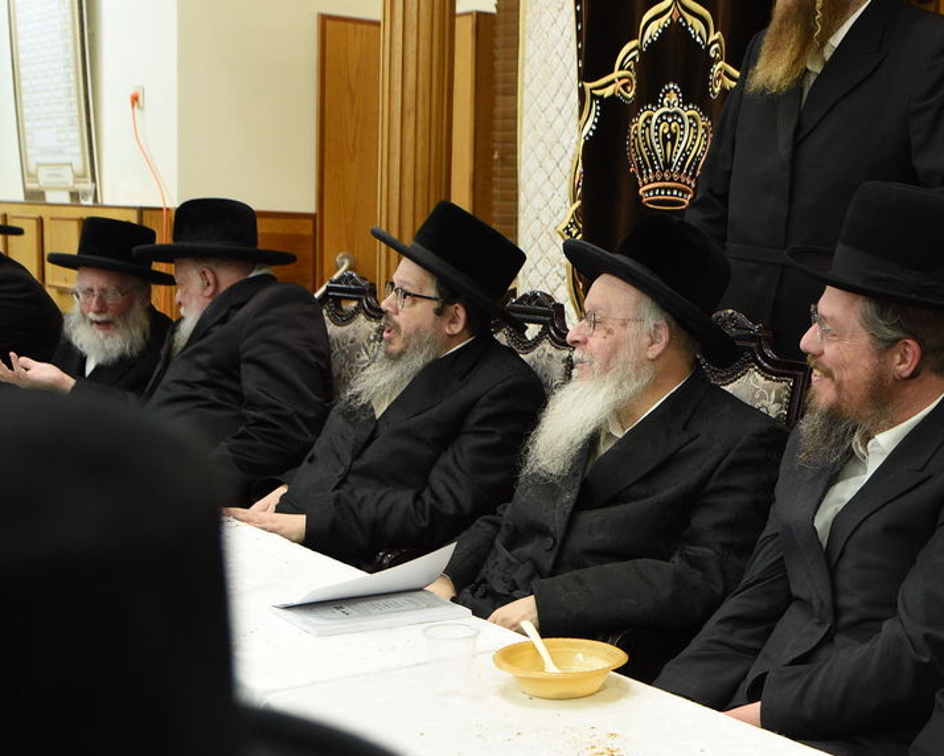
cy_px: 405
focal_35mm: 57
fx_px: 1593
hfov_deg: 31.9
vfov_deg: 26.7
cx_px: 791
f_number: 3.5
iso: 1600
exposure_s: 1/125
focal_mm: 31
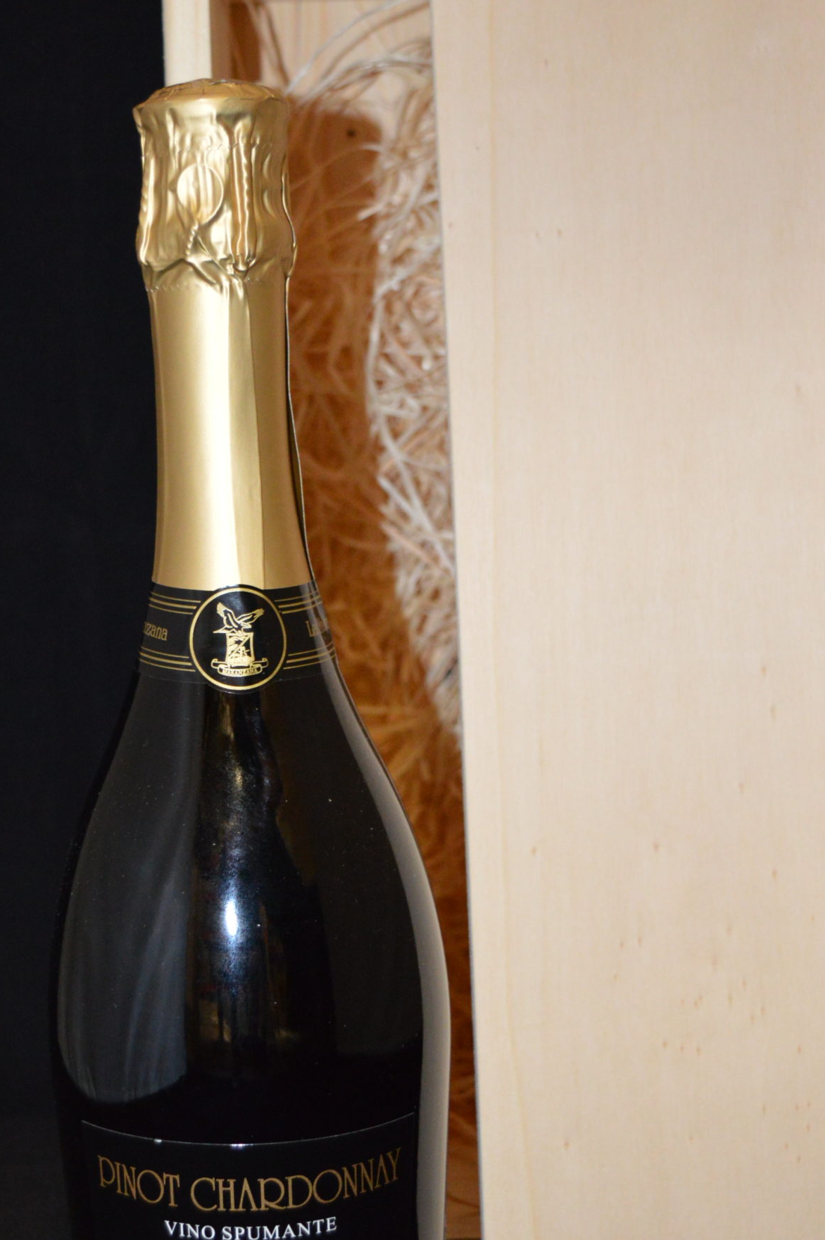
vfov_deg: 32.9
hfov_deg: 22.2
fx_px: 2101
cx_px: 343
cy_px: 679
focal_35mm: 61
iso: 1800
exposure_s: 1/60
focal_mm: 28
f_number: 4.2
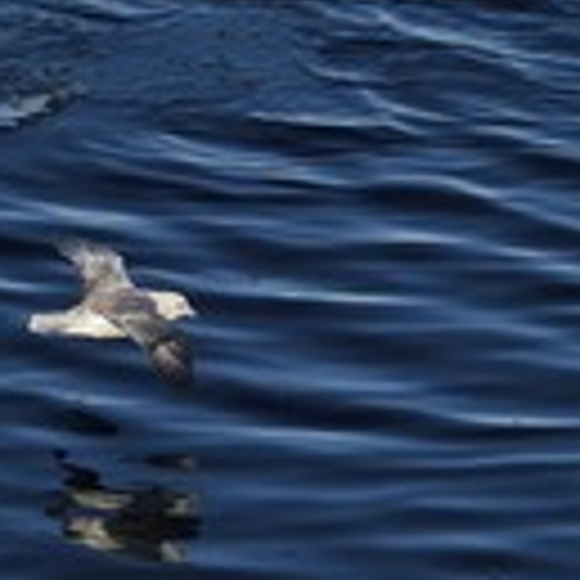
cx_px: 198
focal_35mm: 552
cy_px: 328
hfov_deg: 3.2
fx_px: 10464
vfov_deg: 3.2
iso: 200
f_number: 9
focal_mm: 200
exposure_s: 1/400
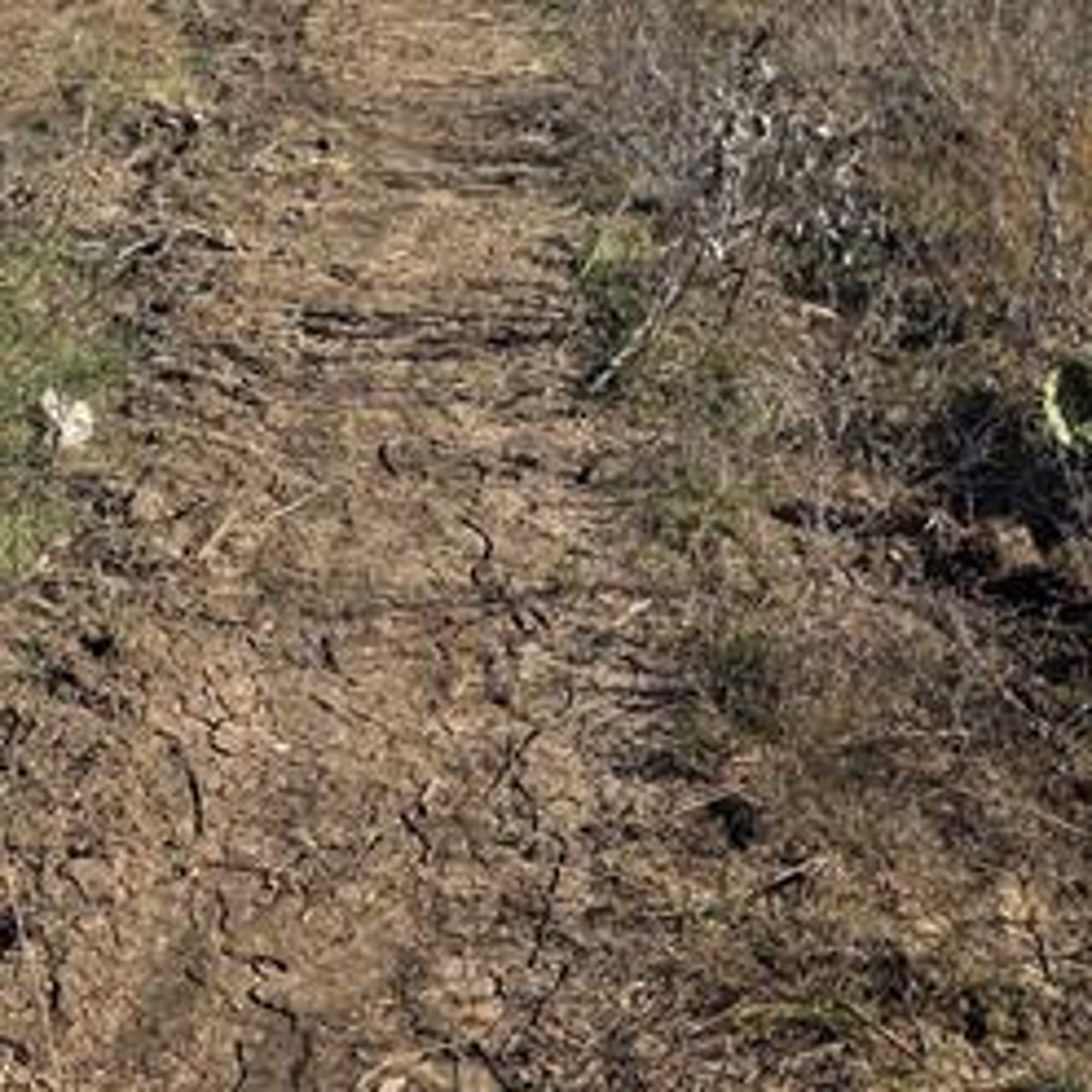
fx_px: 2248
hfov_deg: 27.2
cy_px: -141
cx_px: 423
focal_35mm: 63
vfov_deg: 25.2
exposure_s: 1/4889
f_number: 1.7
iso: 80
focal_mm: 6.3
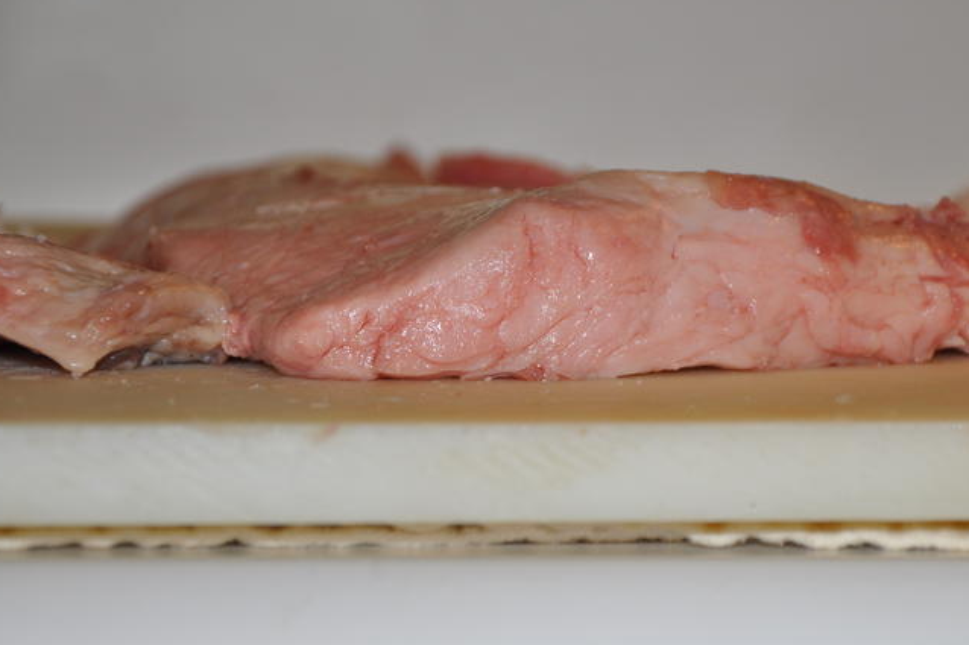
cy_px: 373
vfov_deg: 7.6
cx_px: 662
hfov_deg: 11.4
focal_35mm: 180
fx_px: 4836
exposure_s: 1/60
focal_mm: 85
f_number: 5.6
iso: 320
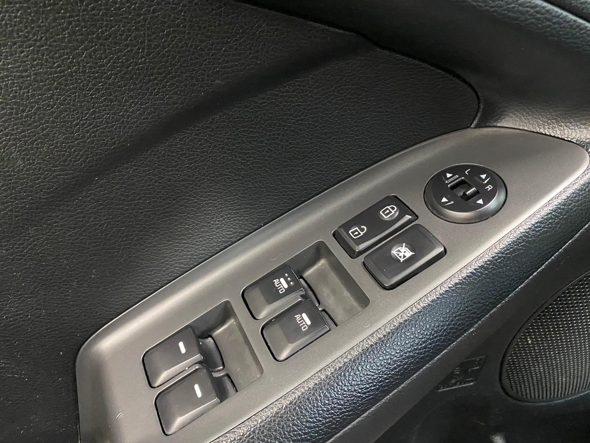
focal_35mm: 26
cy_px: 222
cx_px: 295
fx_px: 443
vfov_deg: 53.1
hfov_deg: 67.3
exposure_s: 1/30
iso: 800
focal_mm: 4.25
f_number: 1.8
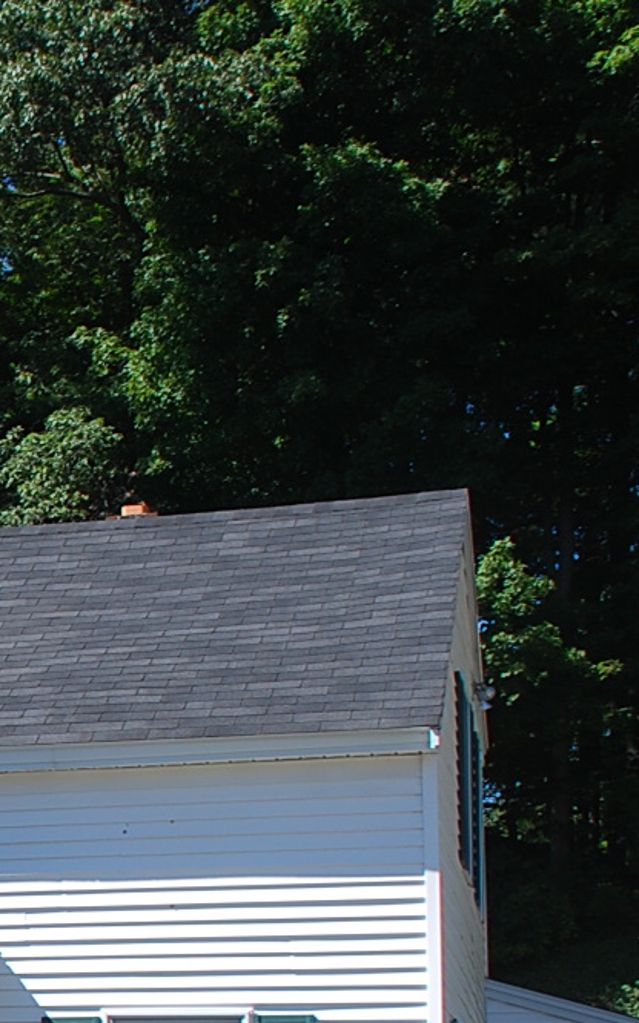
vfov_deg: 22.8
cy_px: 897
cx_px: -525
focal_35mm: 89
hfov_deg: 13.2
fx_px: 2481
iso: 100
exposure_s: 1/250
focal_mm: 20
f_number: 8
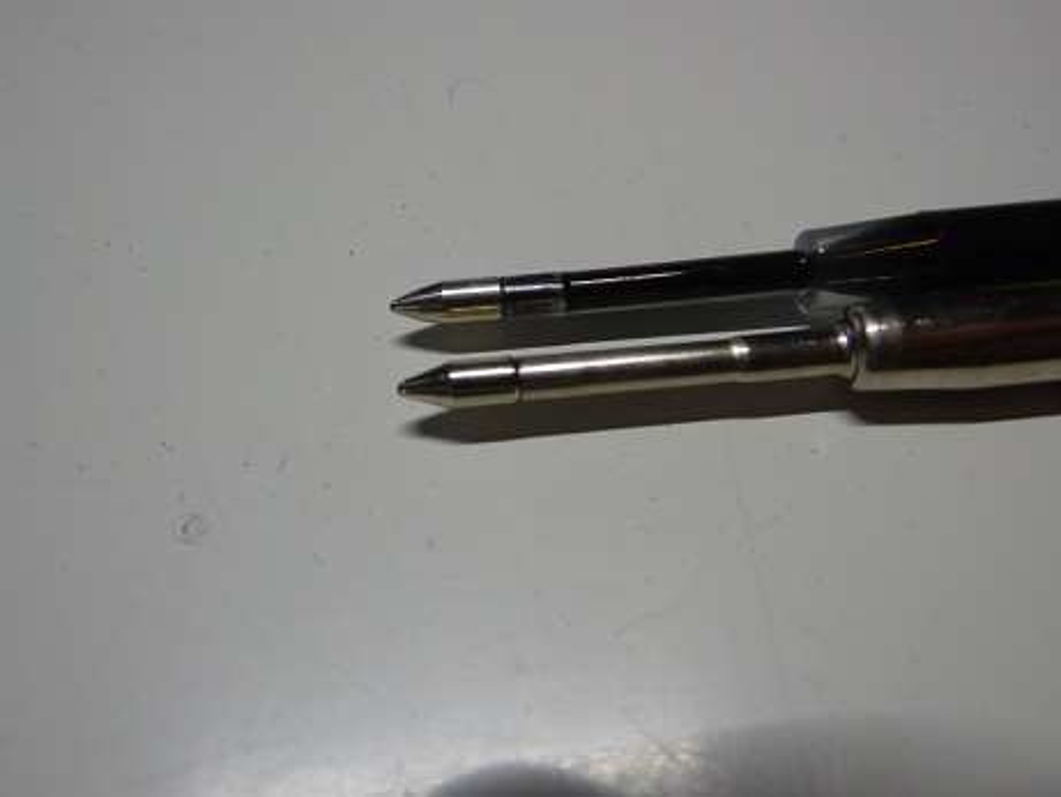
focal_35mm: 30
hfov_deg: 60.0
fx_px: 920
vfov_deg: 46.8
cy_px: 398
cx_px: 530
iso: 80
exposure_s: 1/60
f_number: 3.5
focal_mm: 5.4
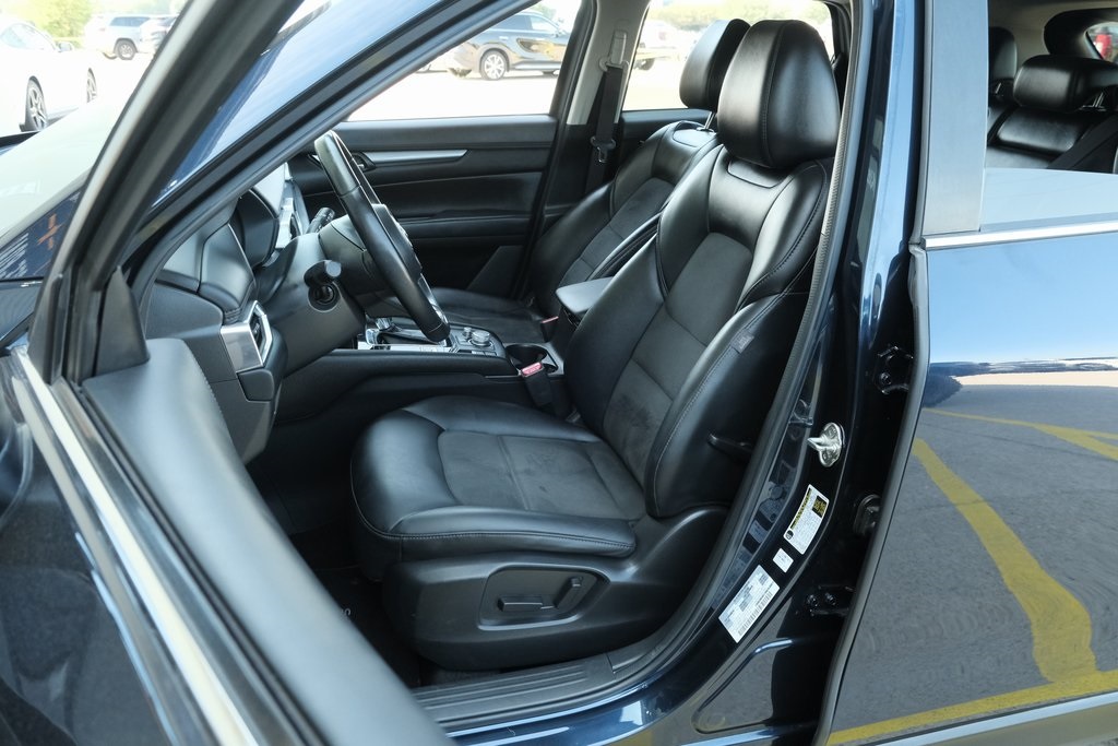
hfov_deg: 67.4
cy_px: 373
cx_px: 559
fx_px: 839
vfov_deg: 47.9
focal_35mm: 27
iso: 2500
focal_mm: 18
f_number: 5
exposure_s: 1/250
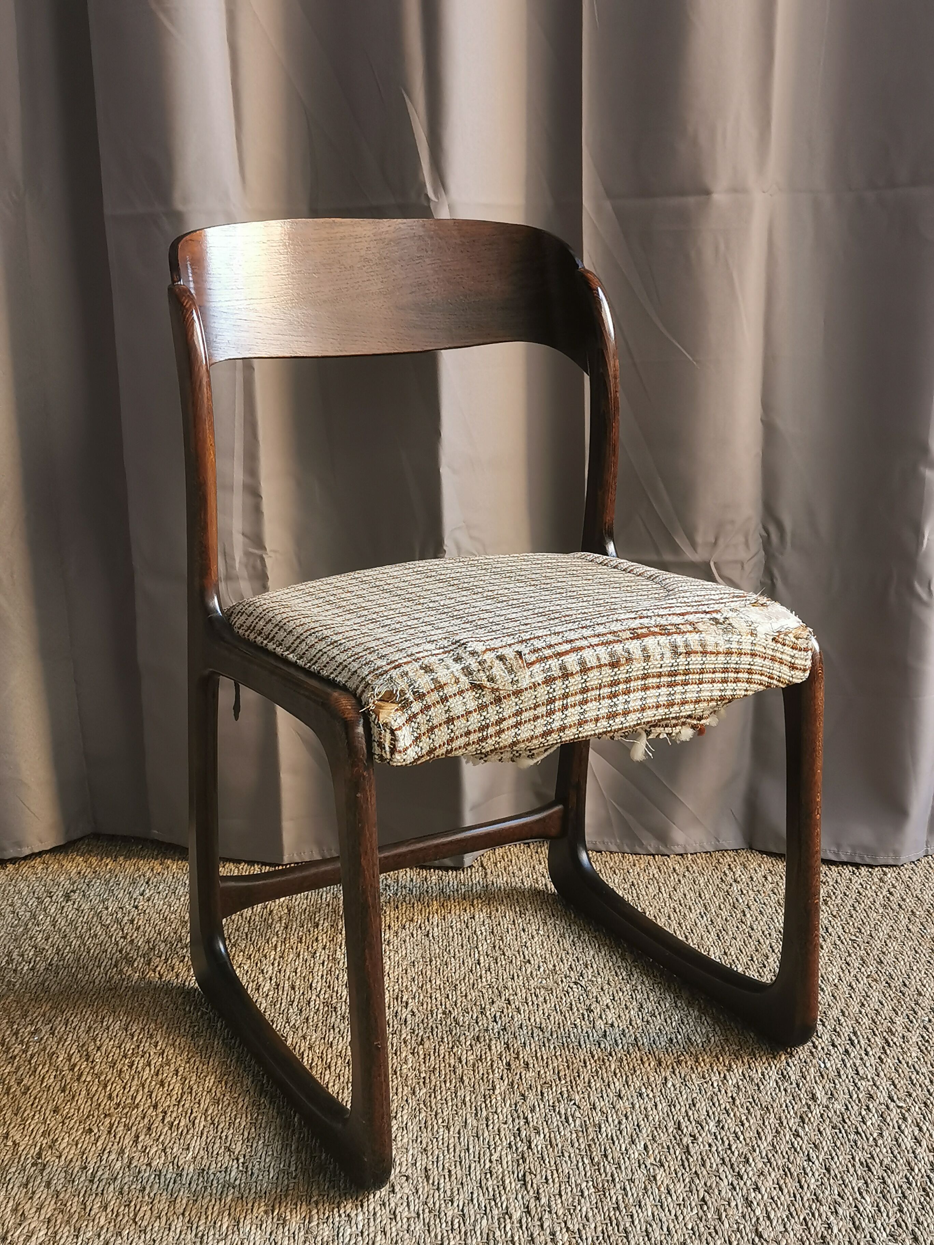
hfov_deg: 35.1
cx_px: 467
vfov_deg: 45.8
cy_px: 622
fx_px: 1475
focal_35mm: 41
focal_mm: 5.58
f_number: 1.8
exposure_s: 1/120
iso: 125
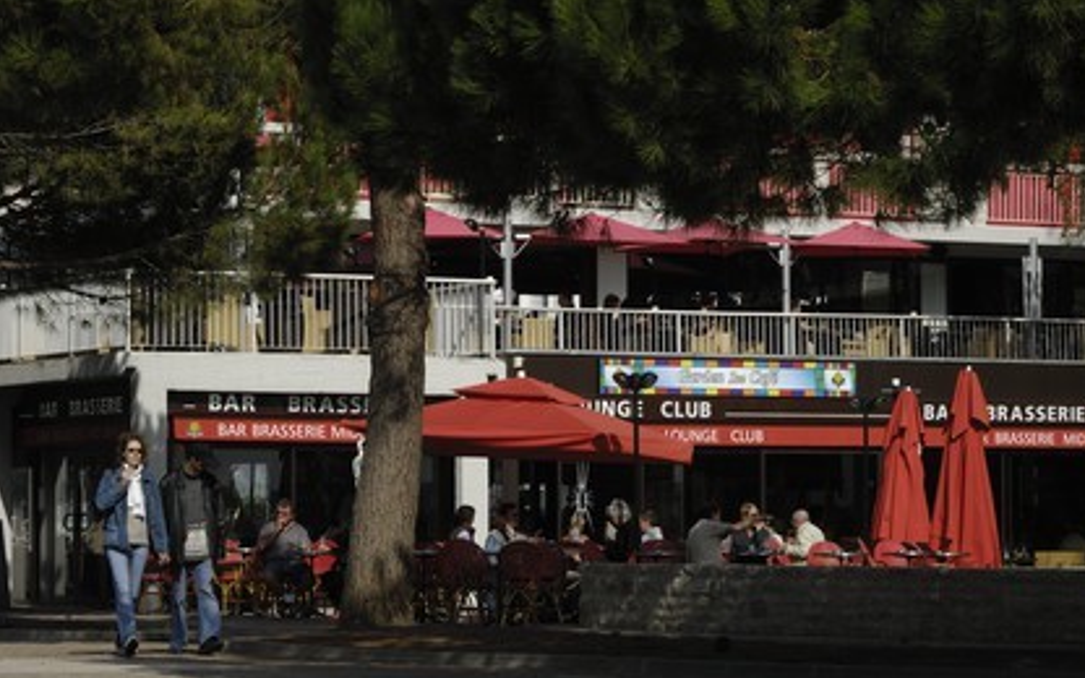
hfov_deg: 15.0
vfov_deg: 9.4
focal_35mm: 139
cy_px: 342
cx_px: 544
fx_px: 4110
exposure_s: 1/160
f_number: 11
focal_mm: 90
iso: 100
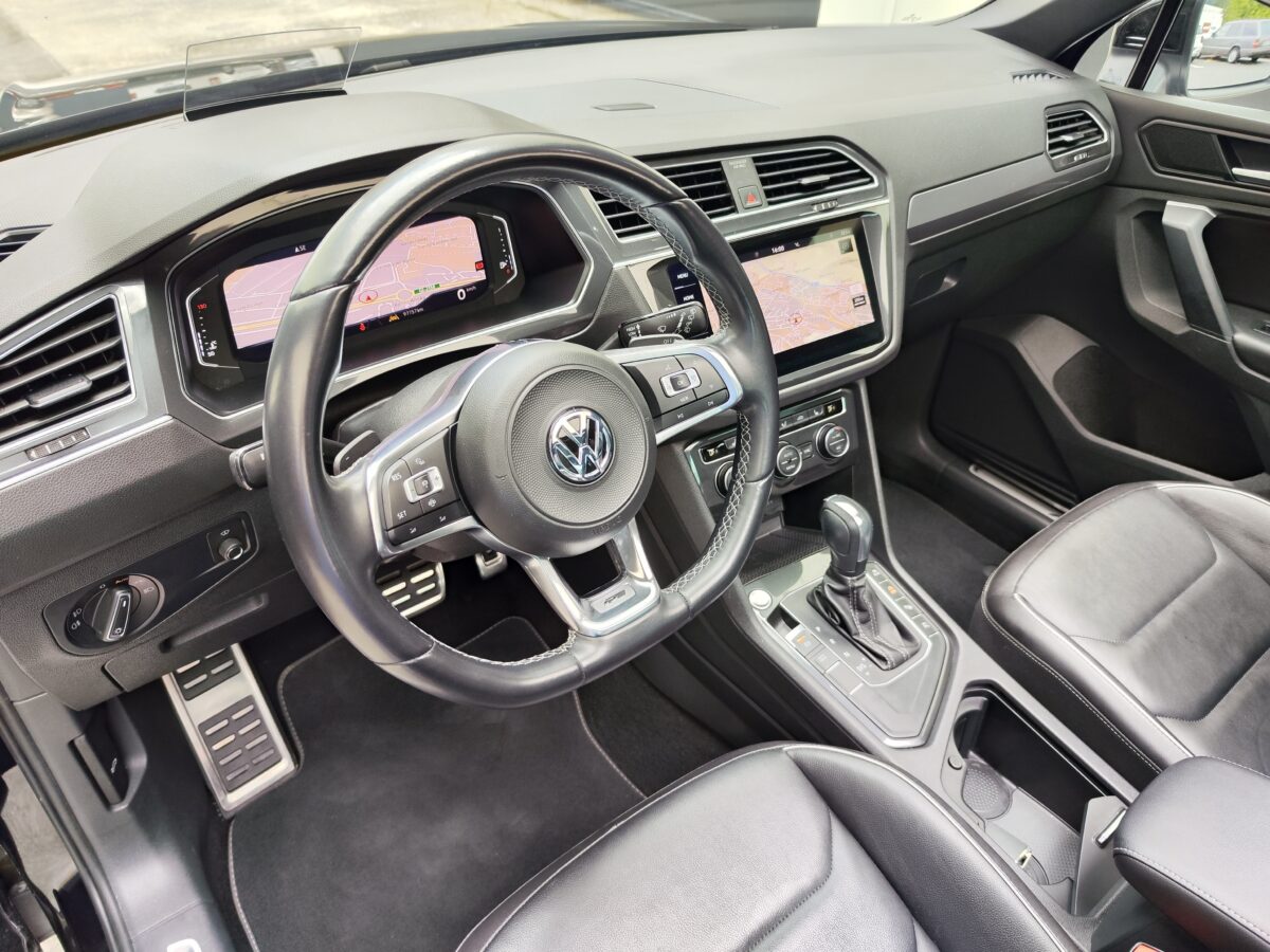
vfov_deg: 58.9
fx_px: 844
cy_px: 476
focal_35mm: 23
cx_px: 635
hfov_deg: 73.9
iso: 119
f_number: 1.69
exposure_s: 1/100
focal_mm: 7.01
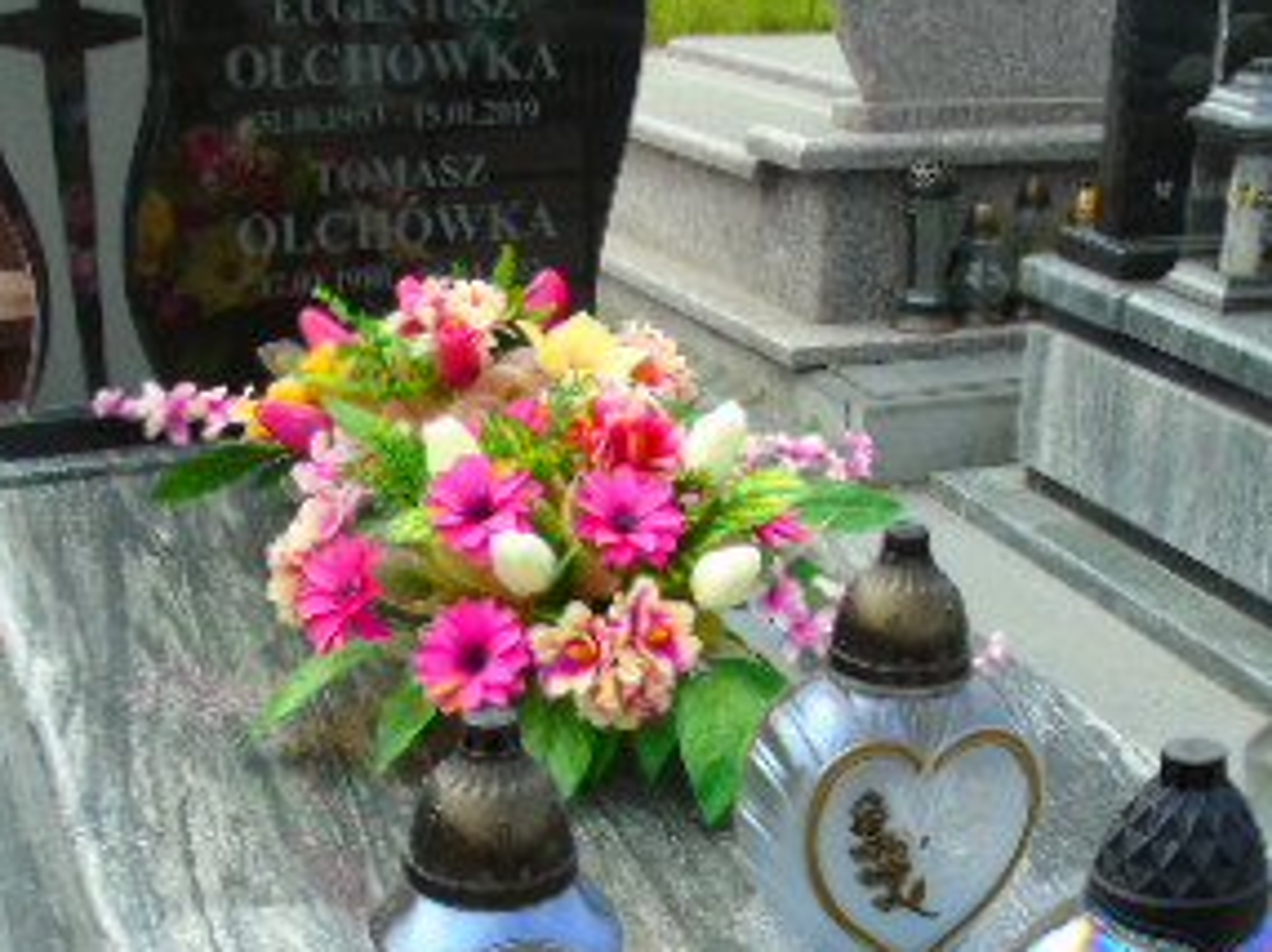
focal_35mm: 56
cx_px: 676
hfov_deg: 34.4
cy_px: 827
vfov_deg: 25.4
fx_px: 2056
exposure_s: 1/500
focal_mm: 4.4
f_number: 3.4
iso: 80
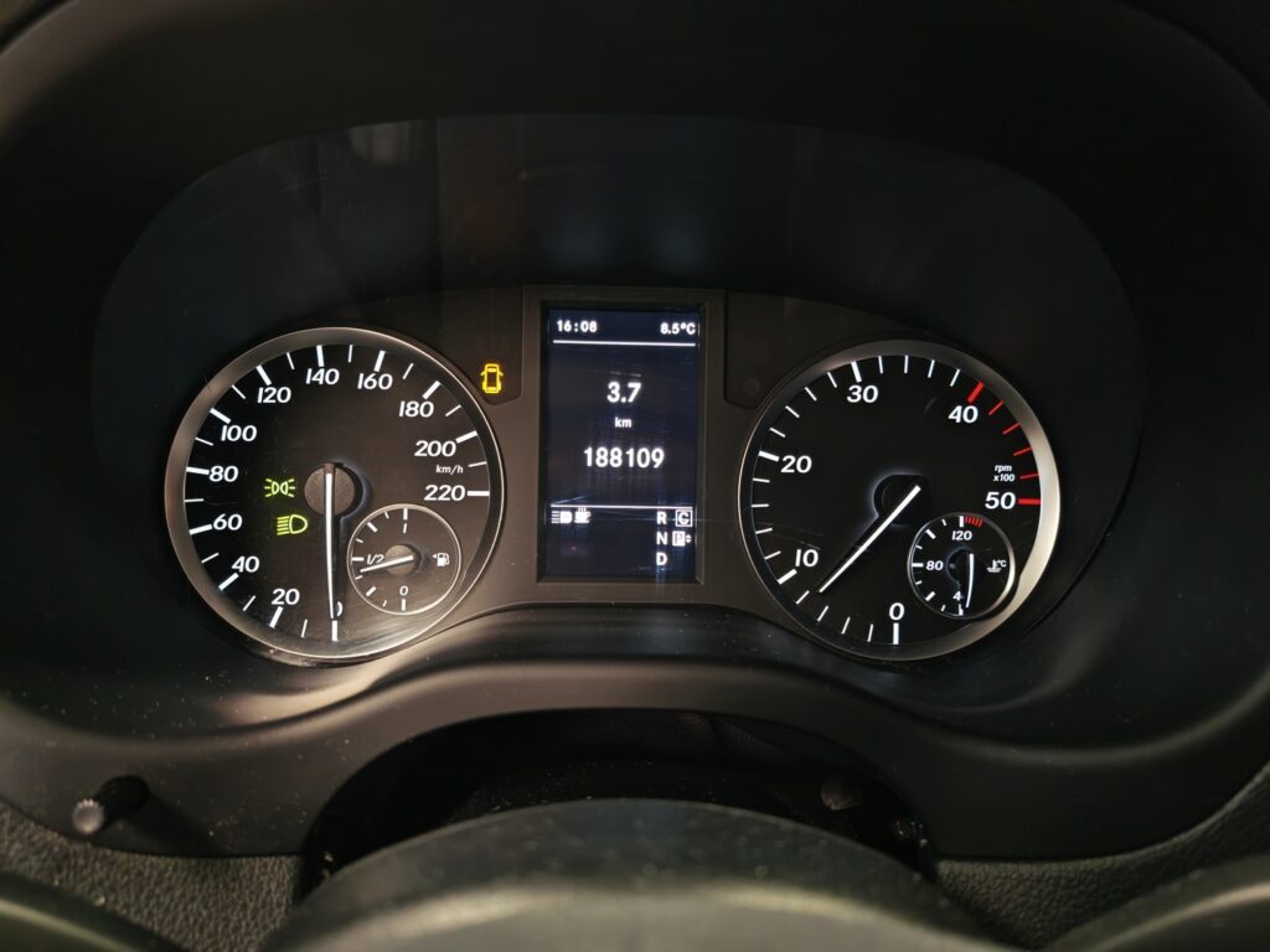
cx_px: 635
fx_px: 844
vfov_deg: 58.9
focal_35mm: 23
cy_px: 476
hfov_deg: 73.9
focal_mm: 5.4
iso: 250
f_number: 1.6
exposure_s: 1/50
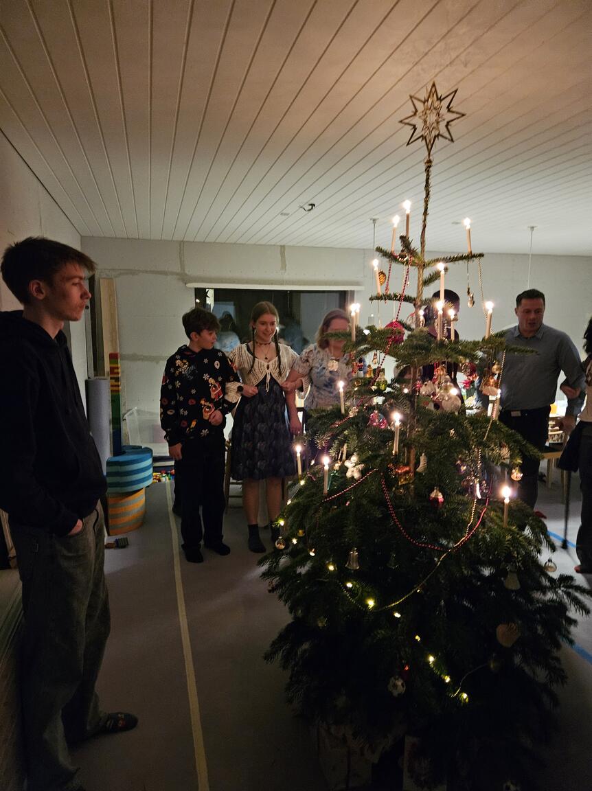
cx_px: 296
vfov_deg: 74.0
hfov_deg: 58.8
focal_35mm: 23
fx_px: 525
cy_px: 396
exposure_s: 1/25
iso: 800
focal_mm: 5.4
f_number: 1.8
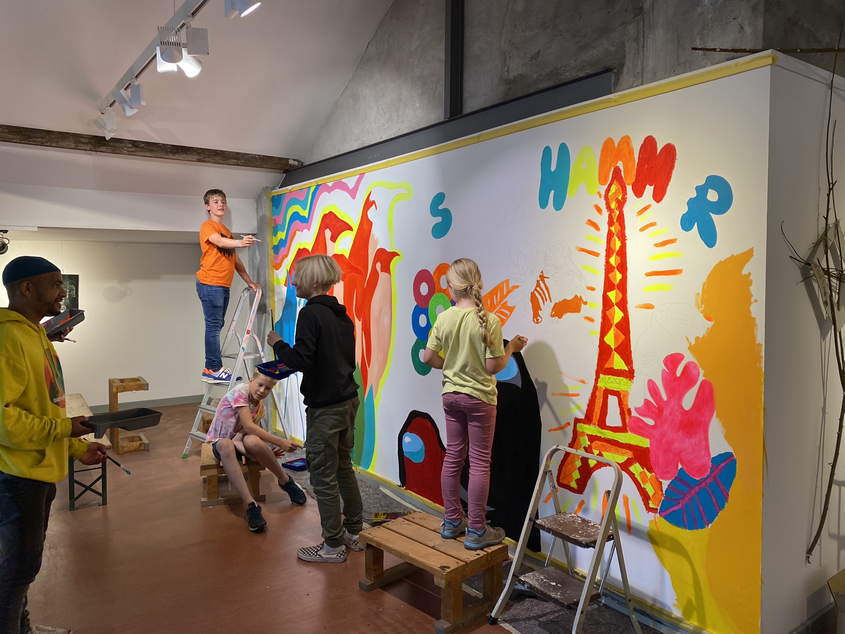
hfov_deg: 67.3
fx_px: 635
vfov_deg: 53.1
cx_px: 422
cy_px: 317
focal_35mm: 26
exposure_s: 1/100
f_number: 1.8
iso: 125
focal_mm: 4.25
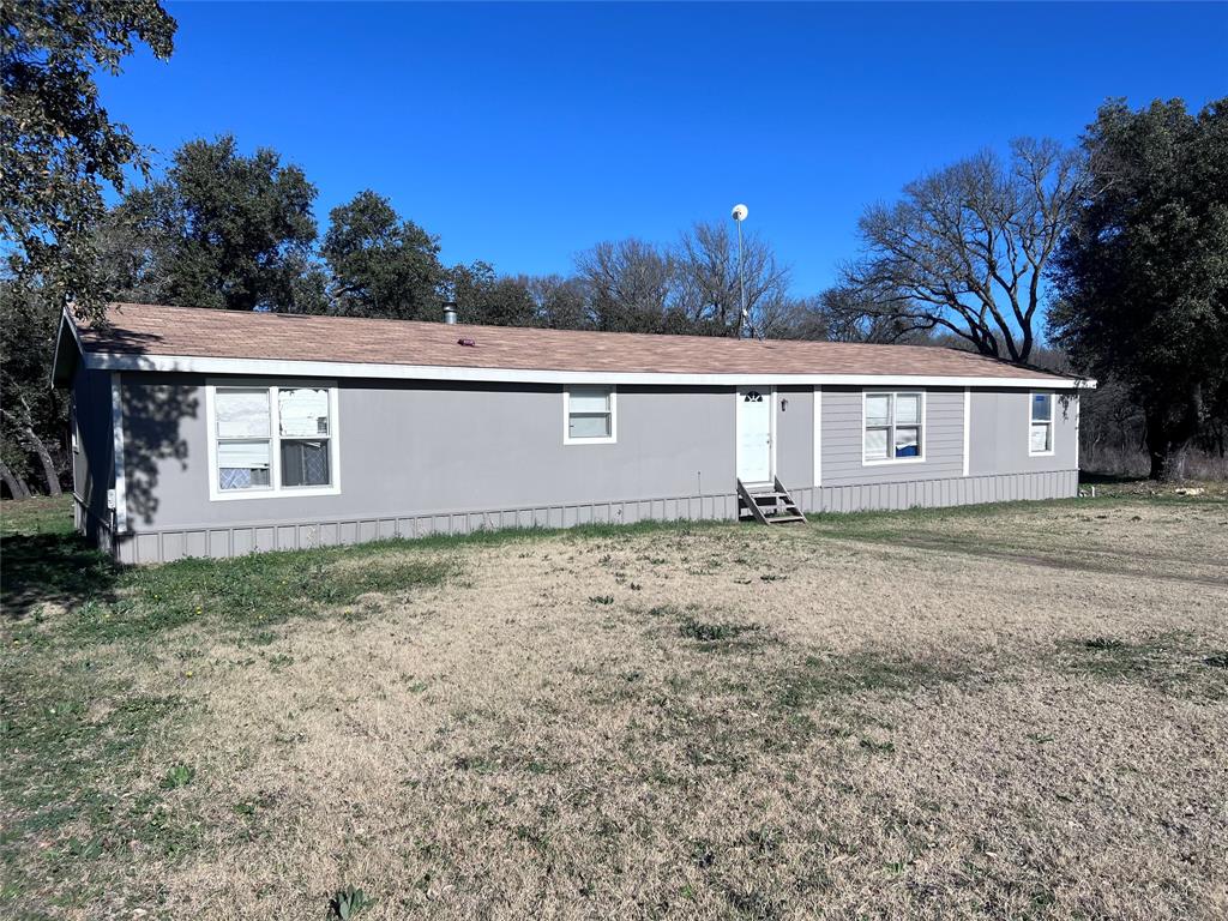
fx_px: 922
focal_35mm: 26
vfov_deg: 53.1
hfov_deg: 67.3
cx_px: 614
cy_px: 460
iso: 50
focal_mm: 5.7
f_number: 1.5
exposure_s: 1/6579
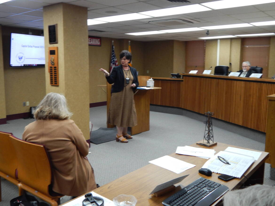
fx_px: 278
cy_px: 103
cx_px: 138
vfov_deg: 40.7
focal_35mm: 35
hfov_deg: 52.6
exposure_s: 1/30
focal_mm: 6.1
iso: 180
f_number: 3.3
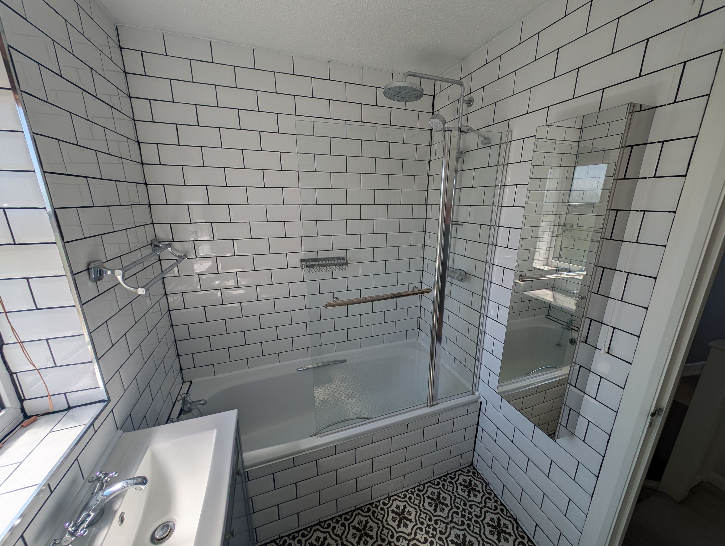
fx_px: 252
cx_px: 362
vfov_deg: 94.6
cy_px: 273
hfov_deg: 110.5
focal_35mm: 12
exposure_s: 1/1030
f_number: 1.95
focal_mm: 2.23
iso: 43
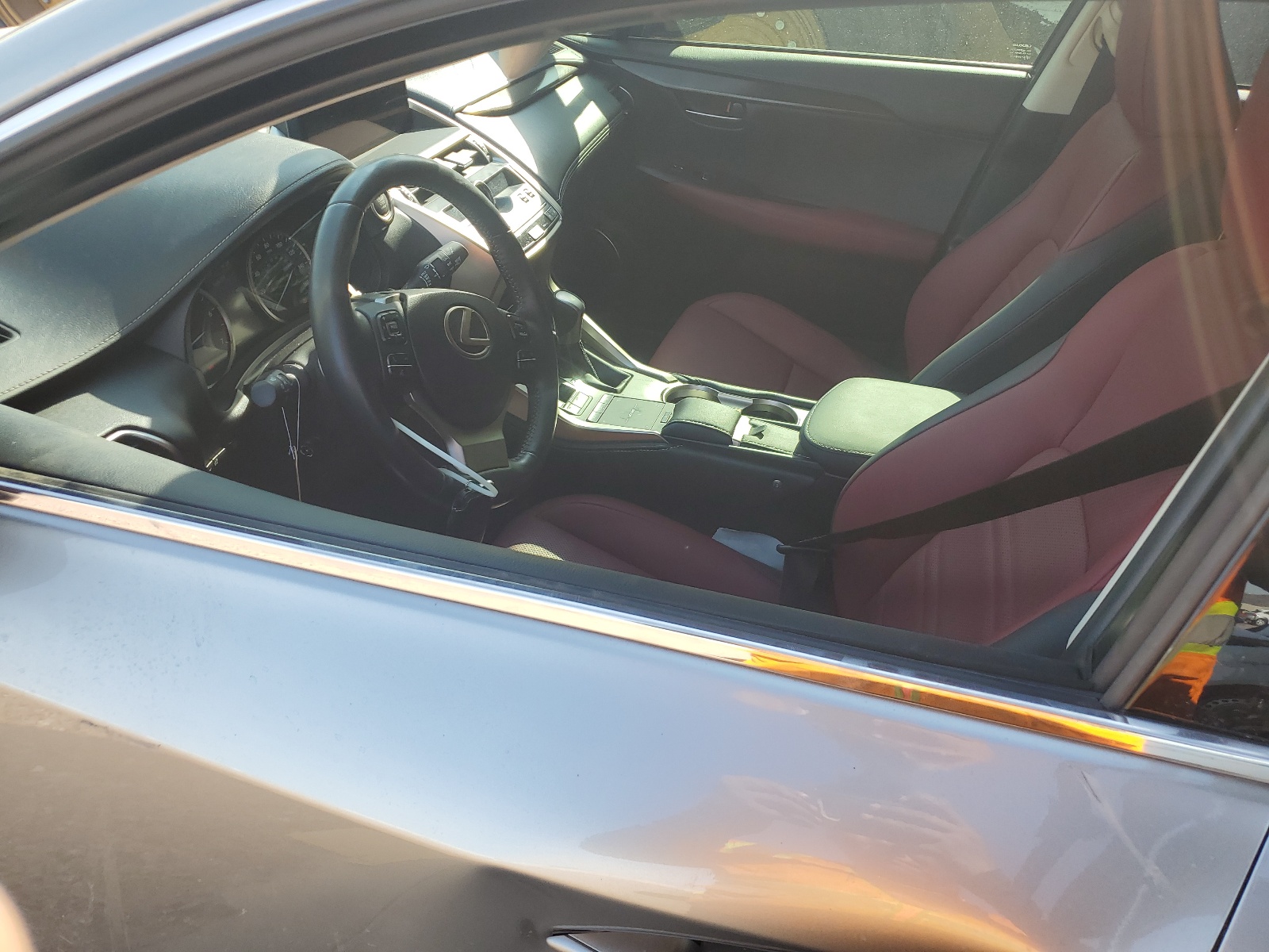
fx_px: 953
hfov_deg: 67.3
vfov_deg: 53.1
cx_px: 634
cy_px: 476
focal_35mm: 26
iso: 50
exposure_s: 1/526
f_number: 1.5
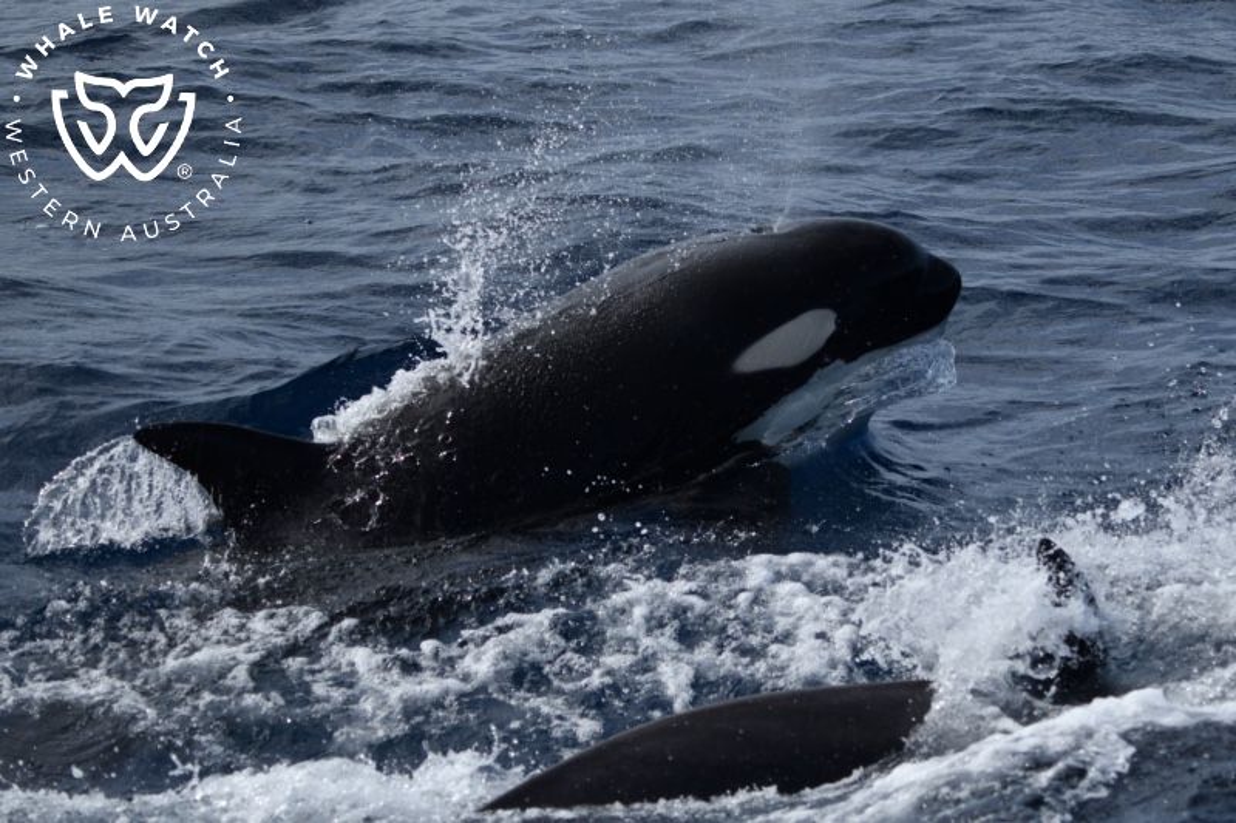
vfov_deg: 12.4
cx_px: 618
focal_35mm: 110
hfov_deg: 18.6
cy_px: 412
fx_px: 3776
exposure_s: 1/8000
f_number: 5
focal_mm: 110
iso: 560
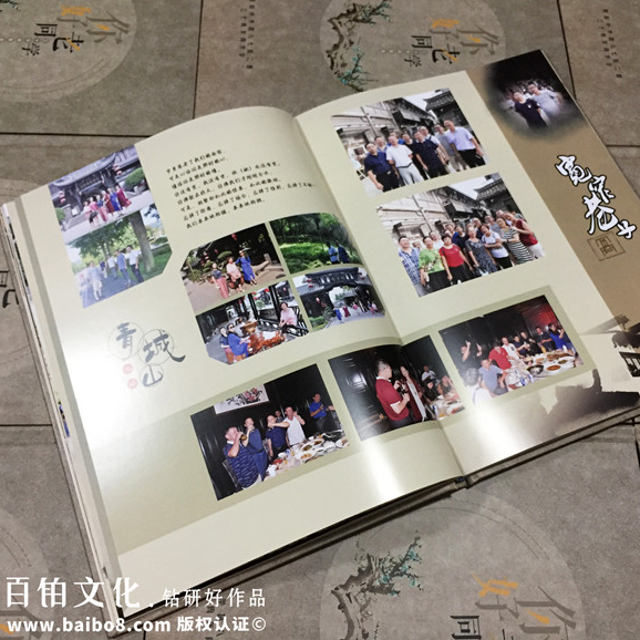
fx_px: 732
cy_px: 319
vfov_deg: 47.2
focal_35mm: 35
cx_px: 353
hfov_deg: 47.1
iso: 200
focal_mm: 4.15
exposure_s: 1/33
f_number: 2.2
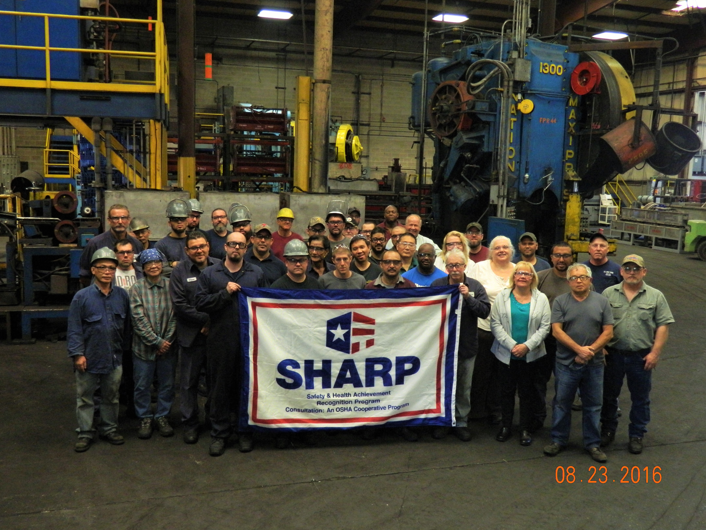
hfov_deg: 52.6
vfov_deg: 40.7
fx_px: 714
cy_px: 265
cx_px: 353
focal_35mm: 35
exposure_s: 1/20
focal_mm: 6.2
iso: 400
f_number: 3.3
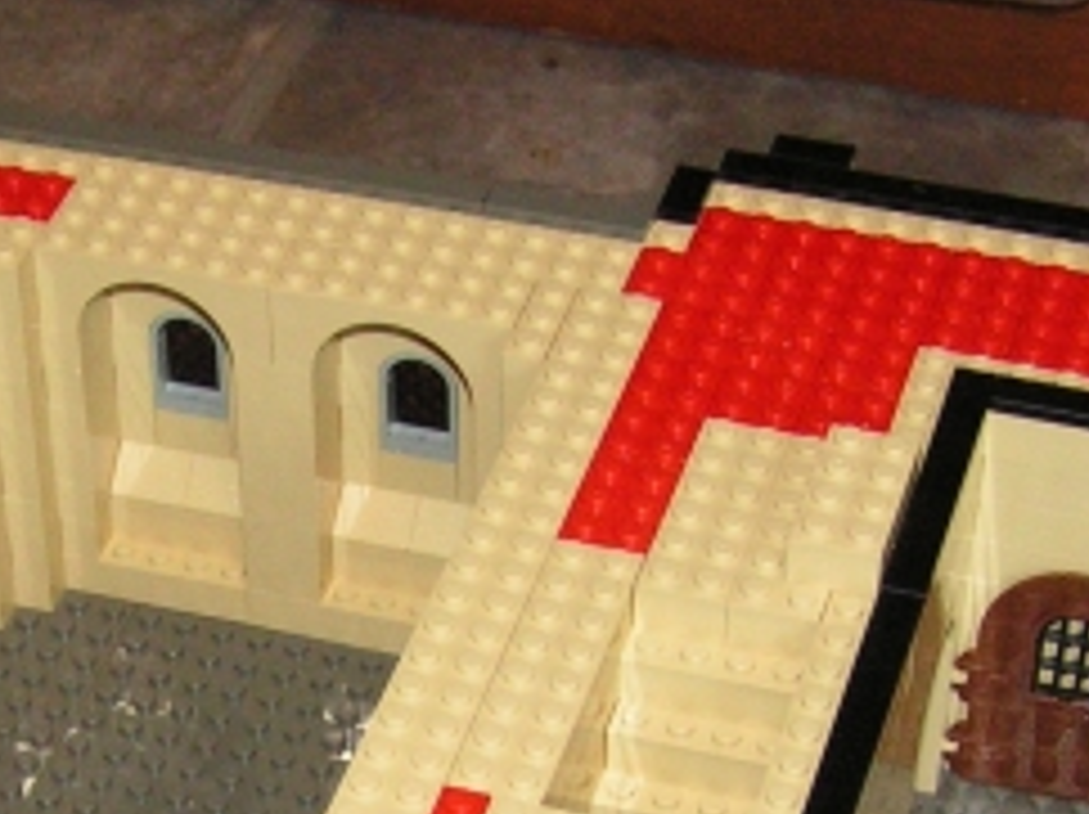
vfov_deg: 13.2
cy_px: 861
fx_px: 3457
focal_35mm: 110
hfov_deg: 17.7
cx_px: 198
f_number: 2.8
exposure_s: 1/40
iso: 200
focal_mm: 6.3
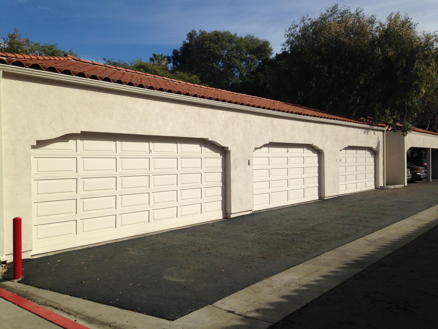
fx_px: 418
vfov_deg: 42.9
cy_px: 164
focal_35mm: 33
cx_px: 219
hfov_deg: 55.4
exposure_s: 1/2710
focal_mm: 4.12
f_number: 2.4
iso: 50
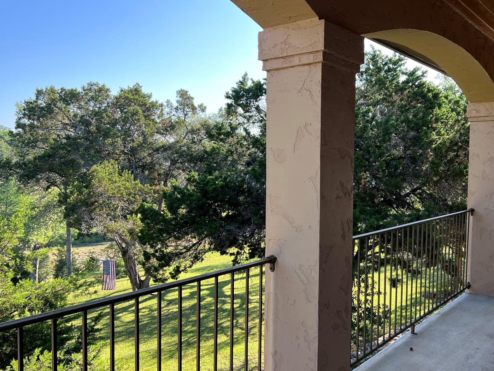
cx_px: 299
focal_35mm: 34
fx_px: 485
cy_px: 192
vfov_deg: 41.8
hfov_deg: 53.5
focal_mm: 5.7
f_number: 1.5
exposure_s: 1/632
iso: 50
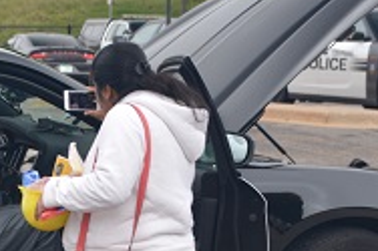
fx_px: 1605
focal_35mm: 153
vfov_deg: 8.9
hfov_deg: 13.1
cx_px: -80
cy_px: 219
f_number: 4.2
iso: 200
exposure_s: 1/125
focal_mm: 32
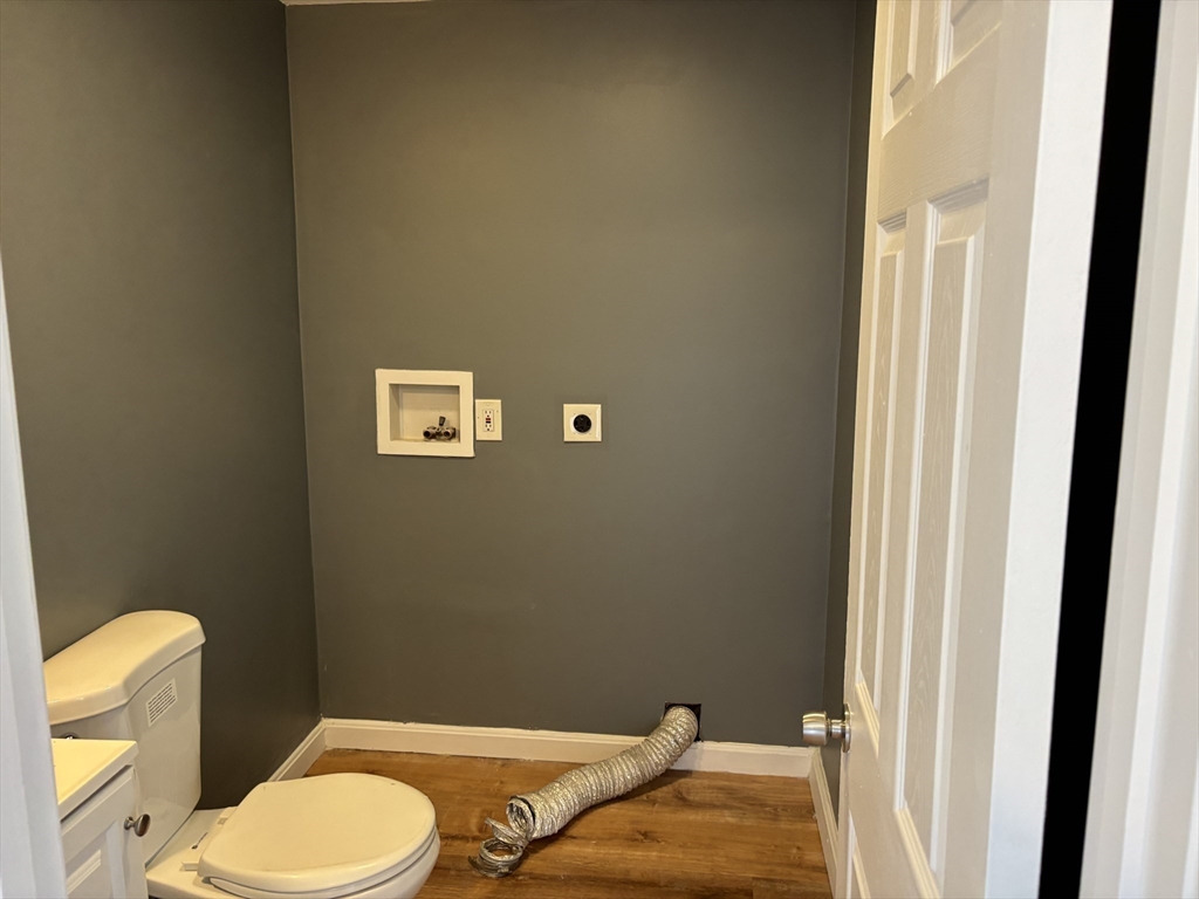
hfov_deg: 67.3
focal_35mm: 26
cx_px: 600
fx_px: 901
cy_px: 450
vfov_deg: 53.1
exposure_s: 1/60
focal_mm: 5.96
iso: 200
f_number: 1.6
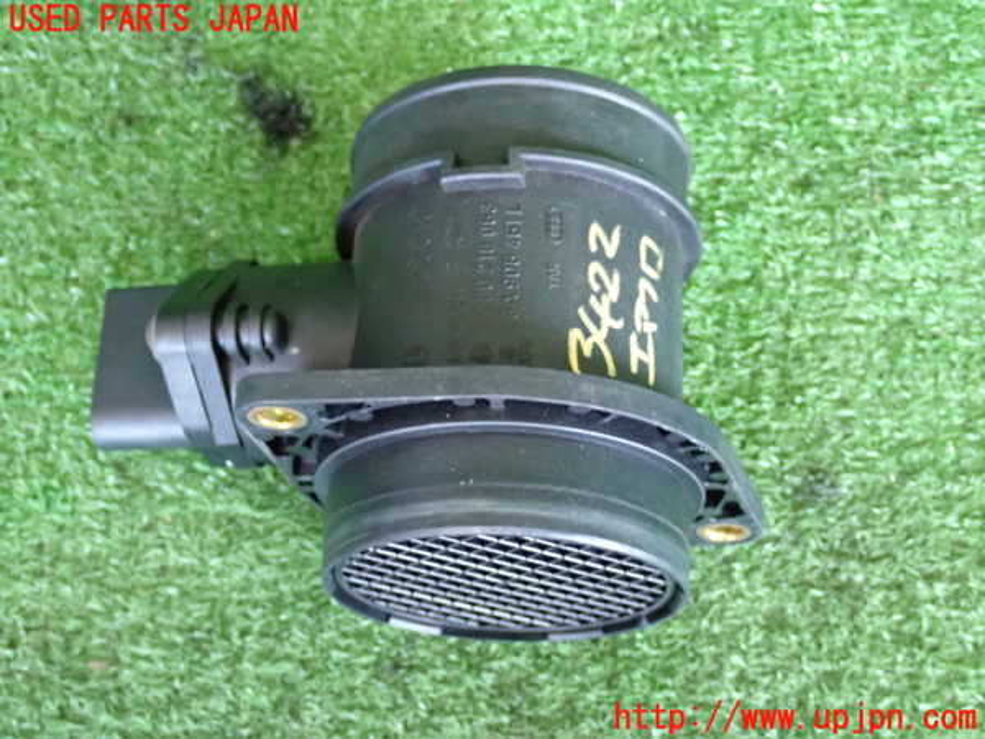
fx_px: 1764
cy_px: 370
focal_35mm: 62
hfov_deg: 31.2
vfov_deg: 23.7
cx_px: 492
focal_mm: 11.09
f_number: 3.6
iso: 1250
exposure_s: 1/50
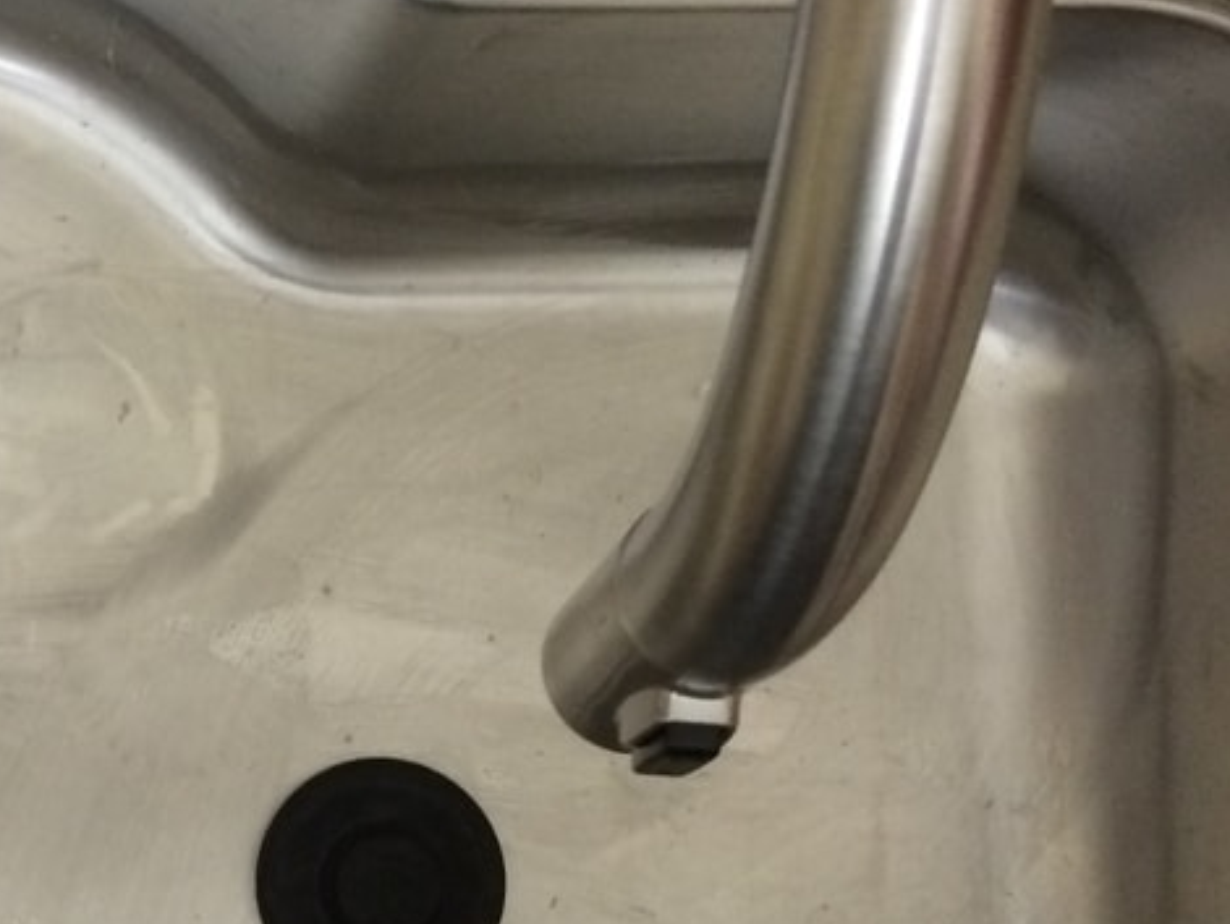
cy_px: 589
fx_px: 3022
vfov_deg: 17.4
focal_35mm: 85
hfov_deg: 22.4
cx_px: 90
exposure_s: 1/30
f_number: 2.2
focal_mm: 4.12
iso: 200
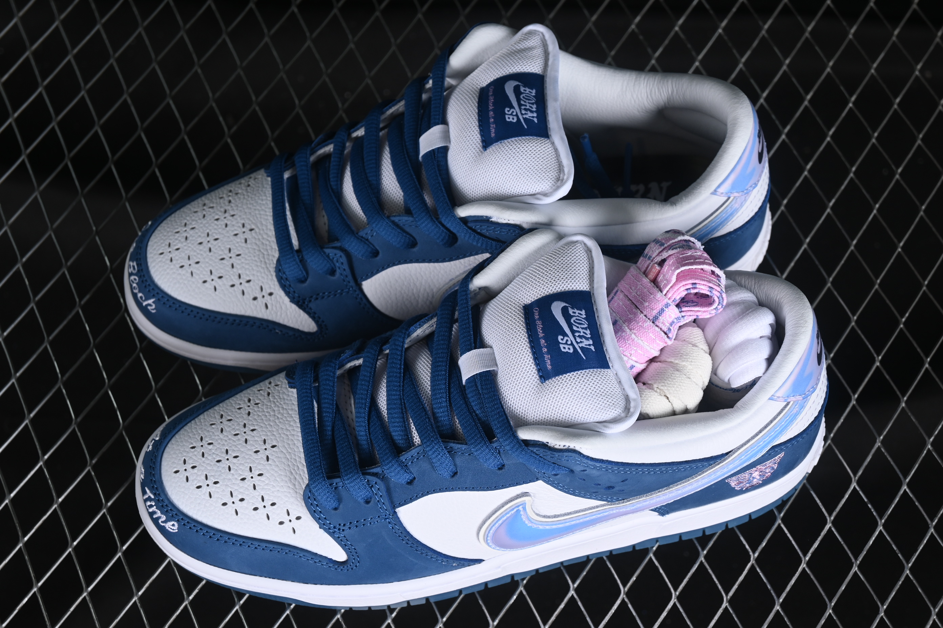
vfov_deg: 18.2
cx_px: 472
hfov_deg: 27.0
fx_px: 1964
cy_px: 314
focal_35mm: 75
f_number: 7.1
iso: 160
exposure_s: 1/80
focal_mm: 50
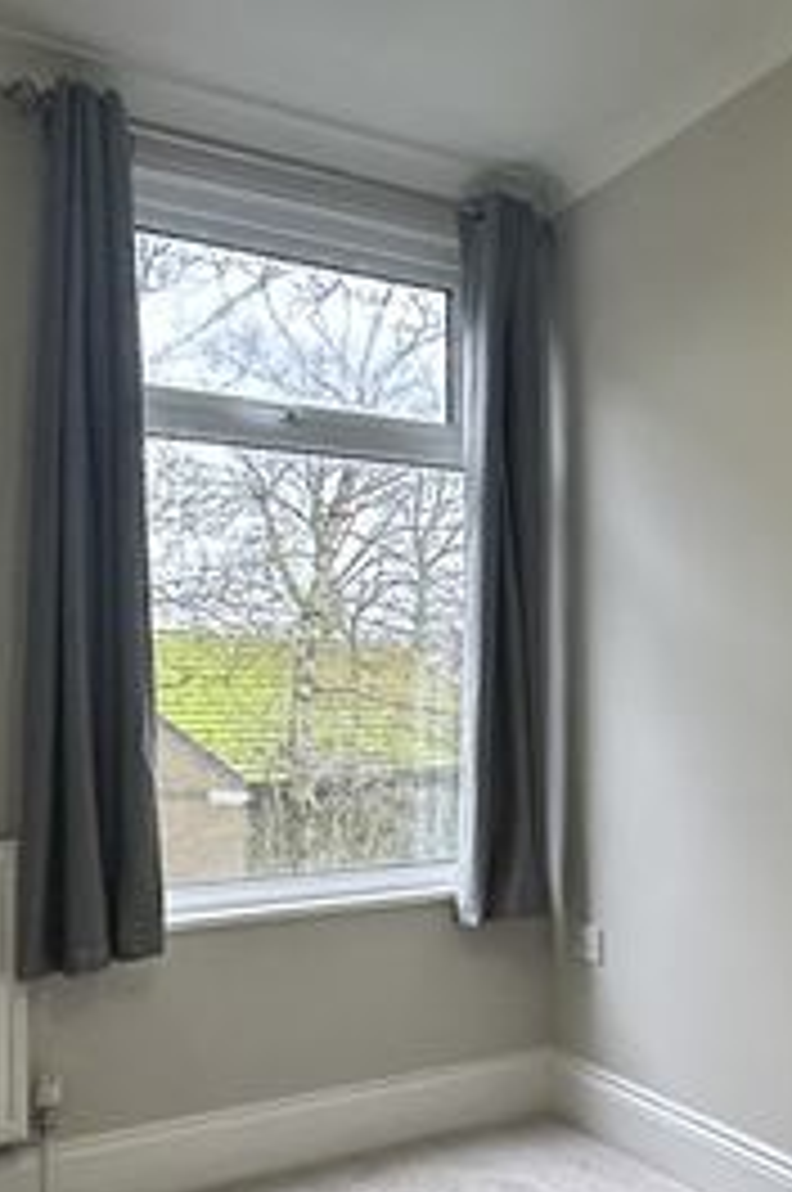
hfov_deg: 27.6
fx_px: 1456
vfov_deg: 44.4
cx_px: 891
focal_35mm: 44
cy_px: 697
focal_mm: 2.22
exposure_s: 1/50
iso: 500
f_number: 2.2
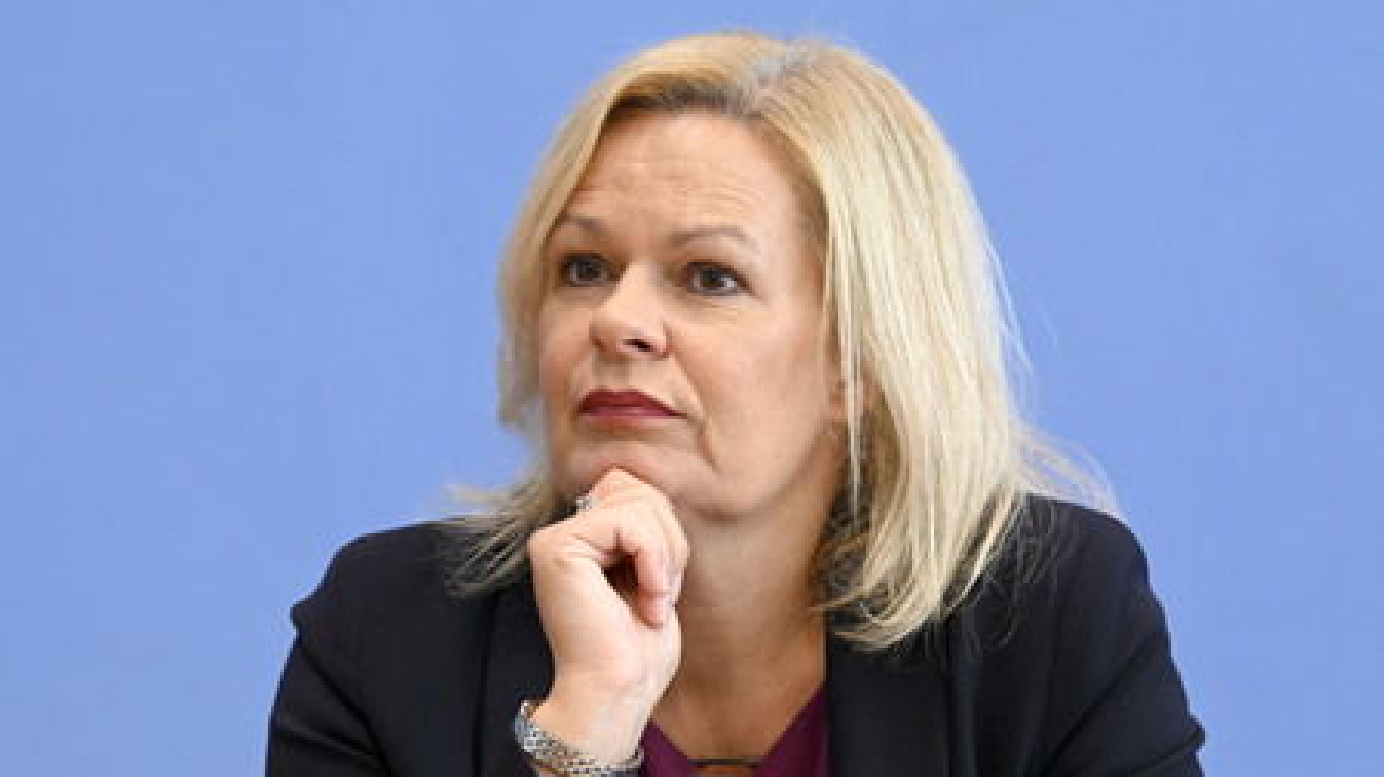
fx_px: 5208
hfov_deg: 15.1
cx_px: 692
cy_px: 453
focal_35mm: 142
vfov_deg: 8.5
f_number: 5.6
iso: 3200
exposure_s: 1/640
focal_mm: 135
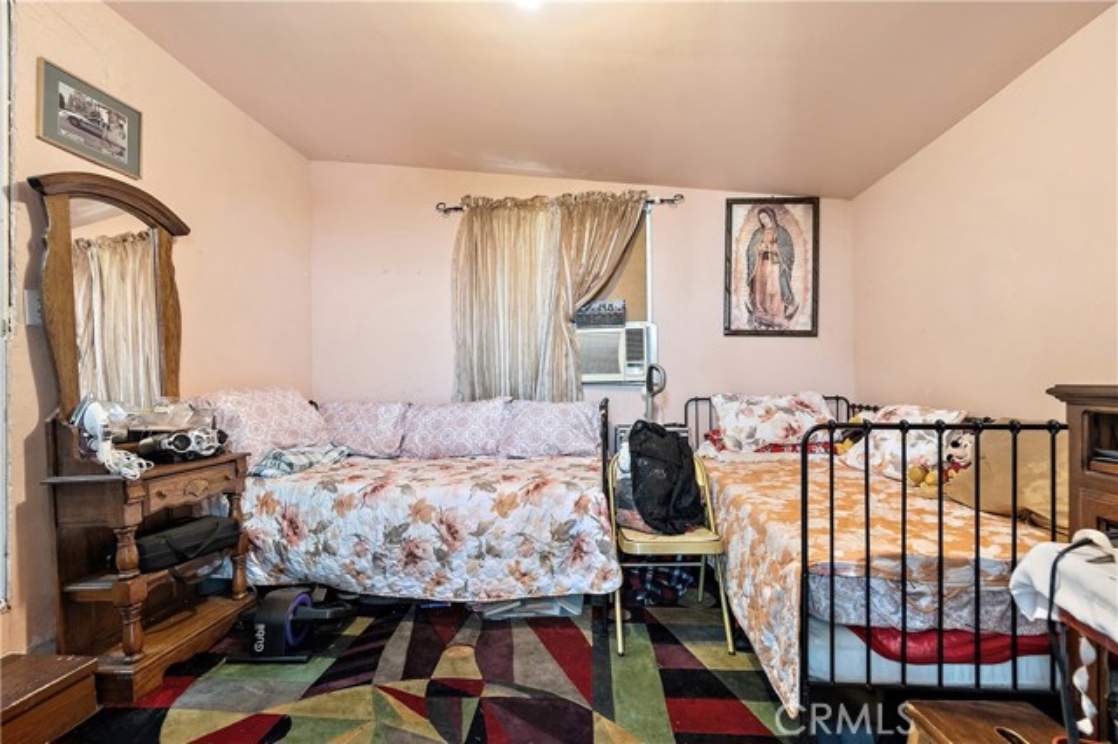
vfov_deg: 77.3
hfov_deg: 100.4
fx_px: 466
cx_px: 559
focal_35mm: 15
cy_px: 372
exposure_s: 1/13
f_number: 4
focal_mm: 10
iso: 320
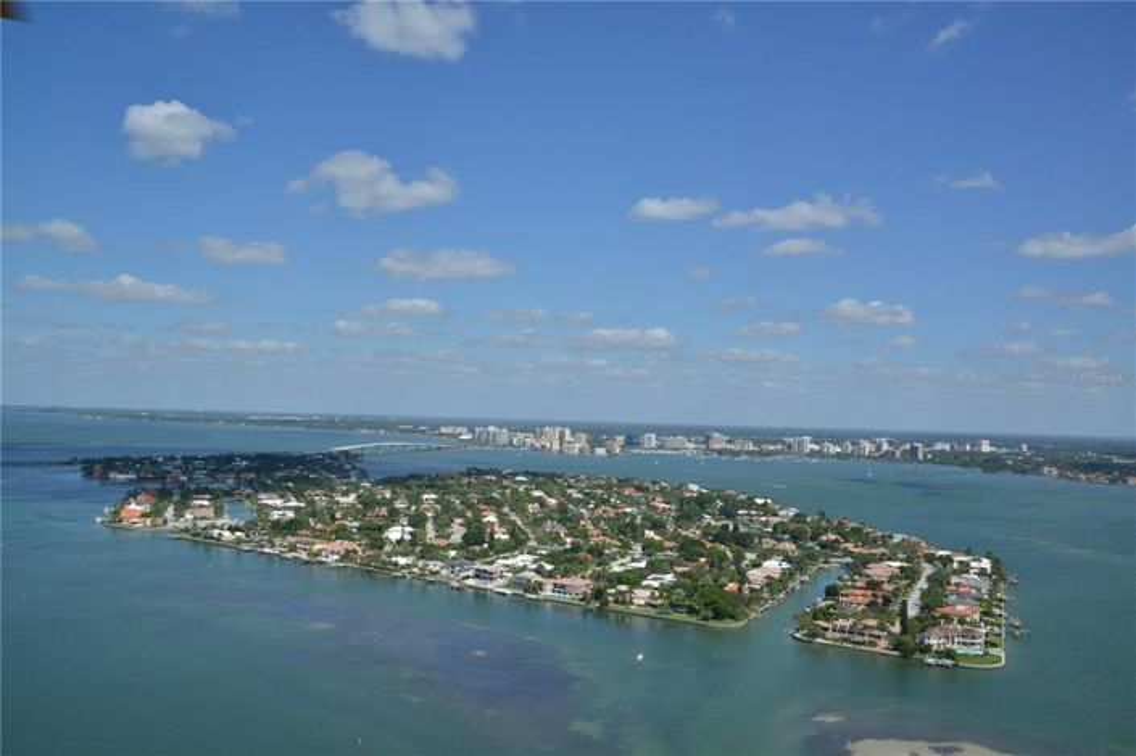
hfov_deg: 58.8
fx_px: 1009
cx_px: 568
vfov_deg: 41.1
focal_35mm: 32
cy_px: 378
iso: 800
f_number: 14
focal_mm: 32
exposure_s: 1/1600
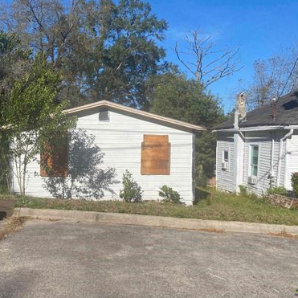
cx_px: 107
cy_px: 148
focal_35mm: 31
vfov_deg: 52.5
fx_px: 302
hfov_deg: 51.8
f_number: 1.8
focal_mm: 4.25
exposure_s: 1/4115
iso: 32
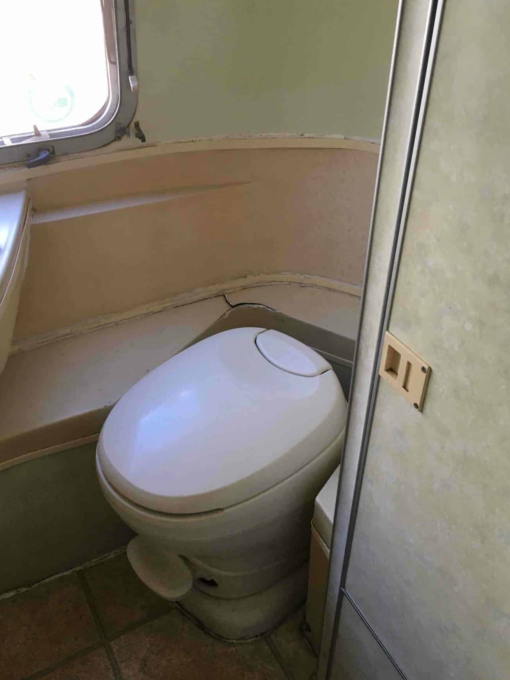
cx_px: 261
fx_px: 609
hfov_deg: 45.4
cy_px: 334
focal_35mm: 31
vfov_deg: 58.4
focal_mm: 4.15
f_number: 2.2
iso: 40
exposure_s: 1/30
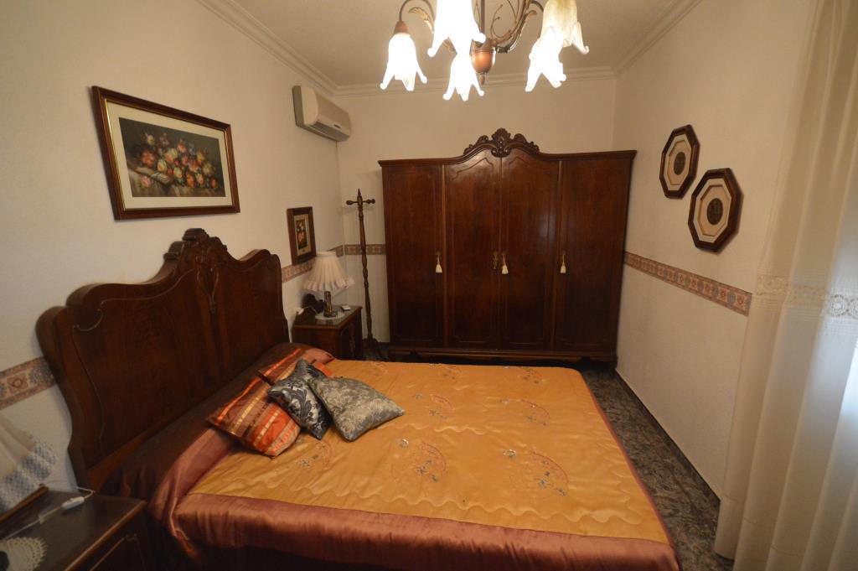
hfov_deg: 100.4
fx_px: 357
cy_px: 286
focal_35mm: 15
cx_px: 429
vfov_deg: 77.2
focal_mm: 10
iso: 3200
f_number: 4
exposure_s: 1/60
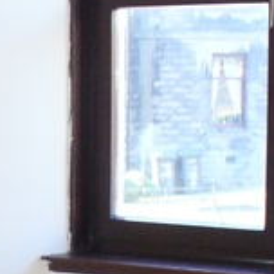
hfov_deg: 12.2
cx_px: -106
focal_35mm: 138
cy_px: 236
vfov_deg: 12.6
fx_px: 1236
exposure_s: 1/30
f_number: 2.8
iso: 200
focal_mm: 6.1
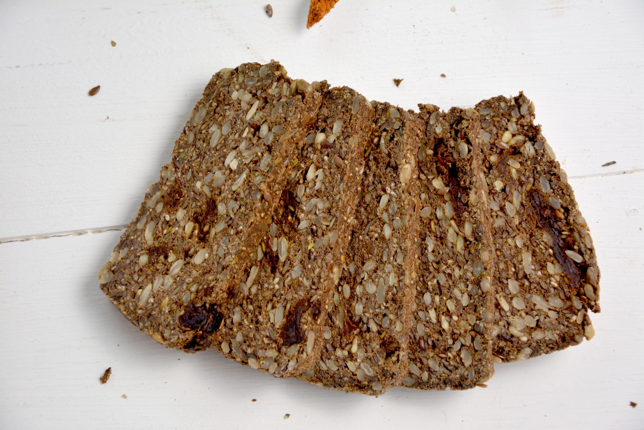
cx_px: 322
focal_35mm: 105
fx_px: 1878
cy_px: 215
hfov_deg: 19.5
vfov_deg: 13.0
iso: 800
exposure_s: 1/60
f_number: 5.3
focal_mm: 70
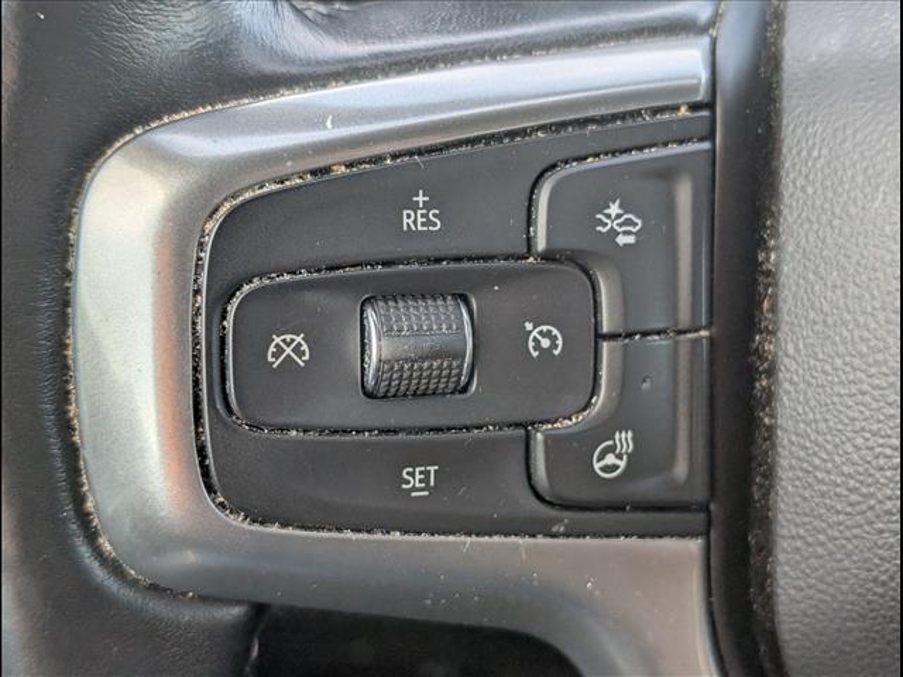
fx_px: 1278
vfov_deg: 29.7
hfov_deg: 38.9
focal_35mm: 49
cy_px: 338
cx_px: 452
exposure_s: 1/370
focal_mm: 6.9
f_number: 1.68
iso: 79
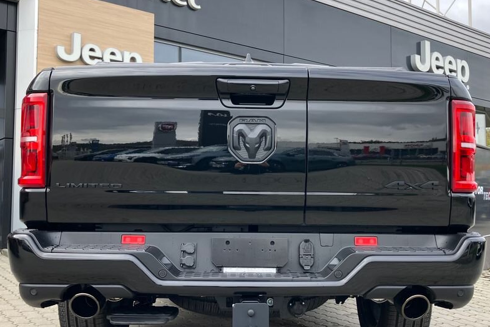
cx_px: 257
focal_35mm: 38
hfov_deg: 50.7
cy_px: 168
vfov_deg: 35.0
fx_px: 517
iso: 25
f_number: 1.8
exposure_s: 1/169
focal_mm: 3.99
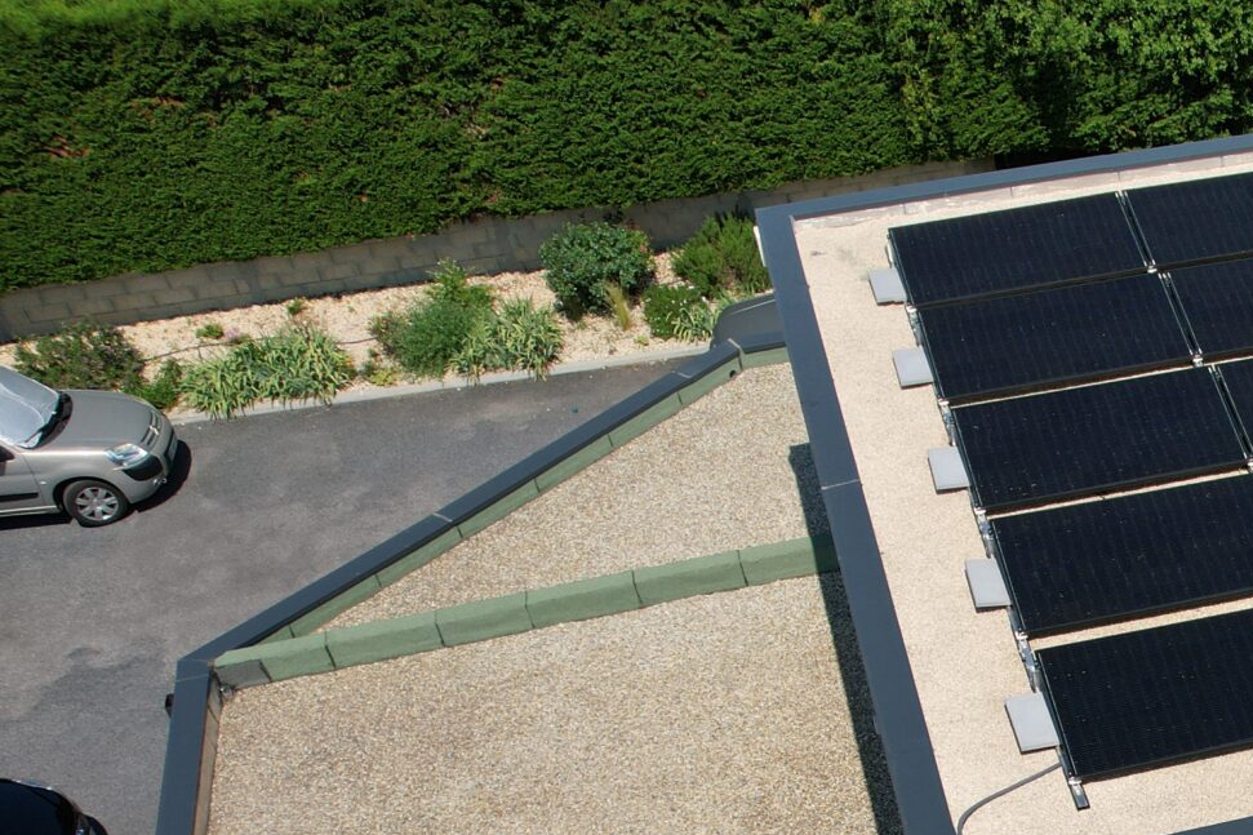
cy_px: 978
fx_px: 2018
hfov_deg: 29.8
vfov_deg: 21.8
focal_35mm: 58
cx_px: 1487
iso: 110
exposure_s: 1/3000
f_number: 2.8
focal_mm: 8.38
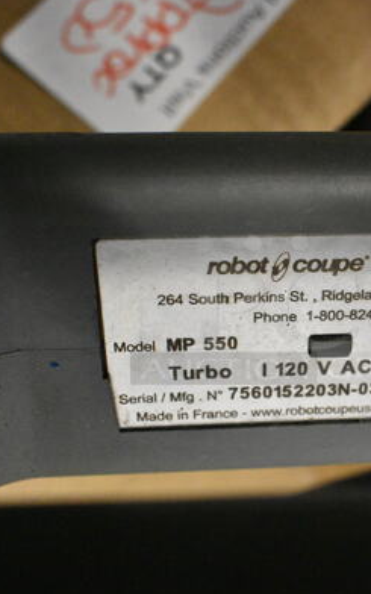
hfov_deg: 23.3
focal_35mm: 55
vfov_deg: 37.0
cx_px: 300
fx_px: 886
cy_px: 305
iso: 6400
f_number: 6.3
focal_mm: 23
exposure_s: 1/250
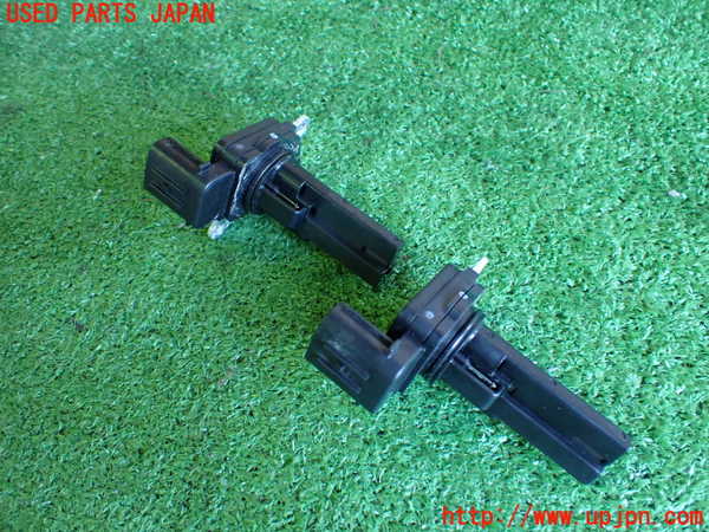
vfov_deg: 46.8
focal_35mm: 30
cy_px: 266
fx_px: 614
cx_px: 354
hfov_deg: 60.0
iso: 800
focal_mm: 5.4
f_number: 2.3
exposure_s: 1/30
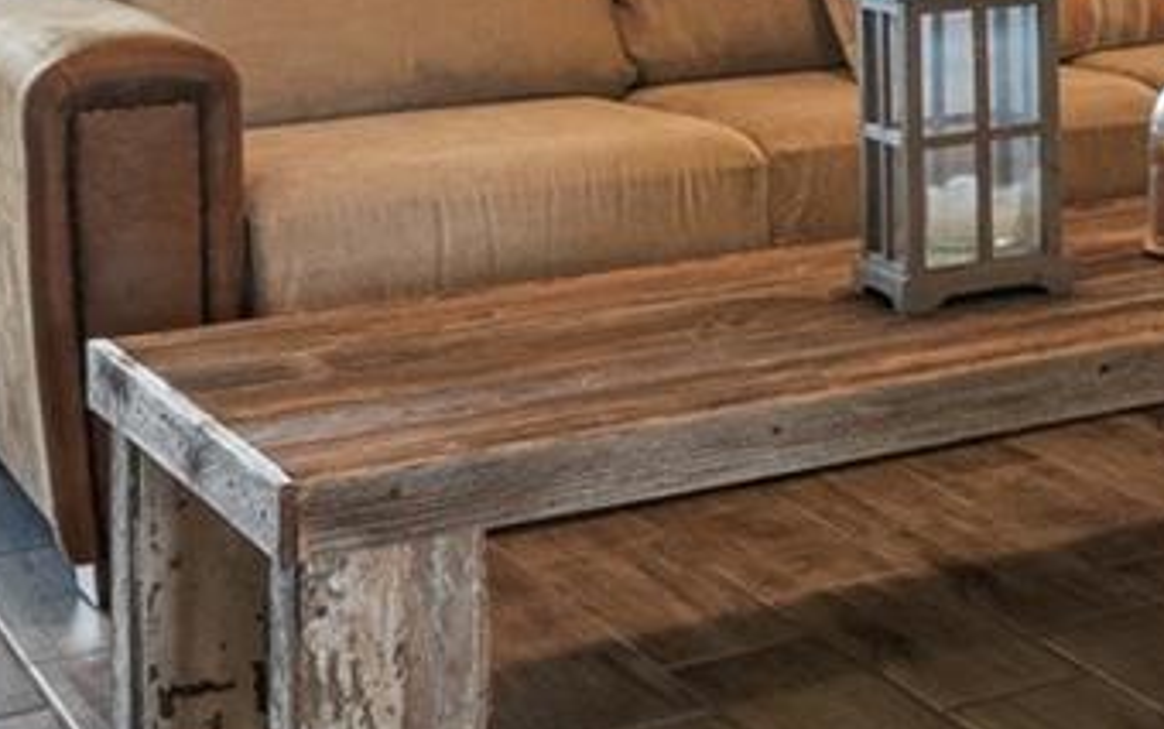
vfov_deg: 13.5
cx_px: 1979
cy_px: -342
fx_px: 2920
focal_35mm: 92
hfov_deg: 18.5
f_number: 8
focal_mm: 15
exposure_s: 1/8
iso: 400
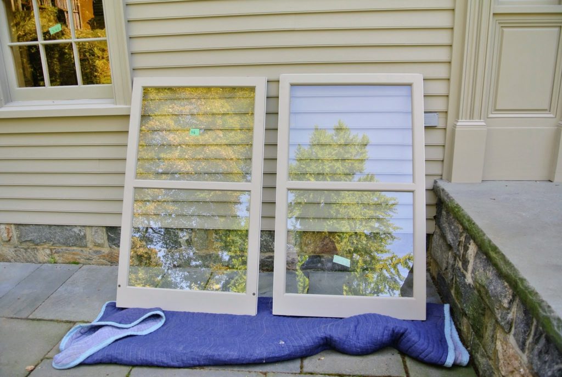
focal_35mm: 27
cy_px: 188
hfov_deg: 67.3
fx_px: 422
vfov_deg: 48.1
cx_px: 281
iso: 100
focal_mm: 10
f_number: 3.5
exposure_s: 1/60
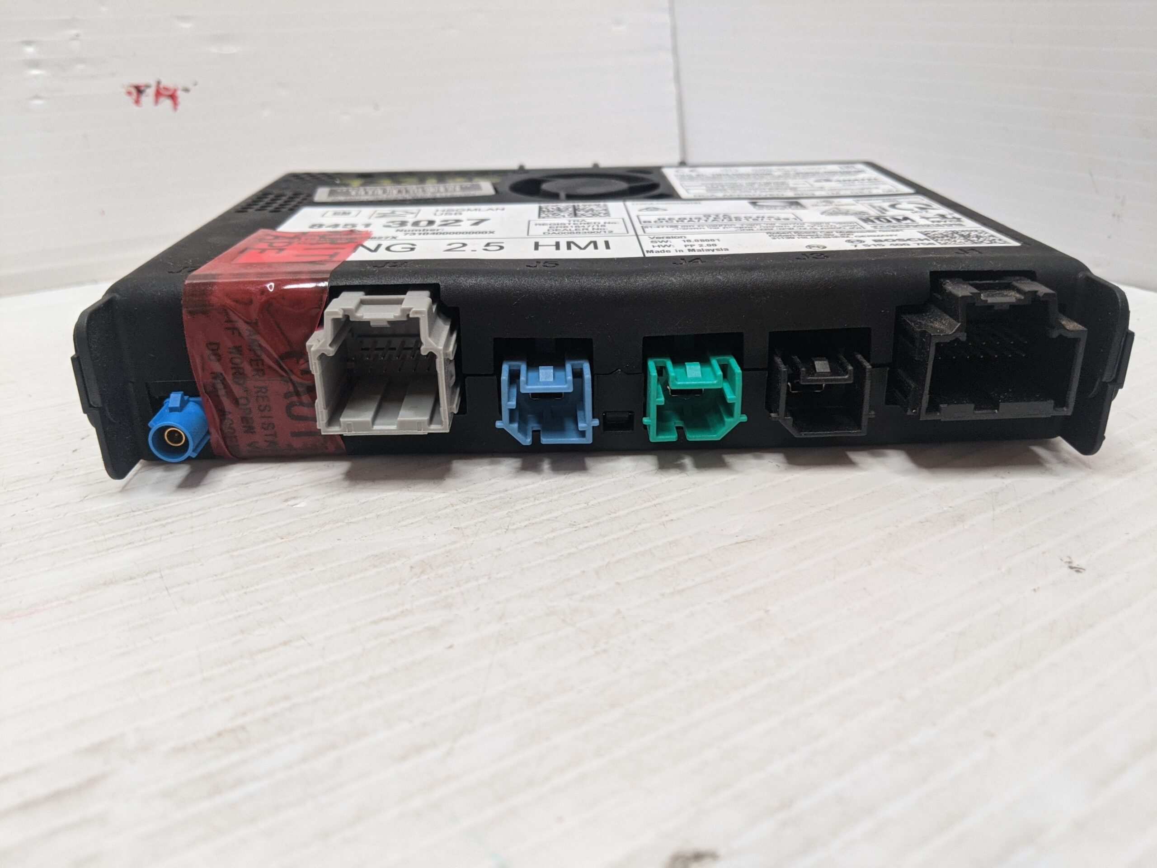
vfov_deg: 51.4
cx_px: 578
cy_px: 434
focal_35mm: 27
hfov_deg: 65.3
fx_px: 902
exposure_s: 1/125
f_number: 1.8
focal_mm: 4.44
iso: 159
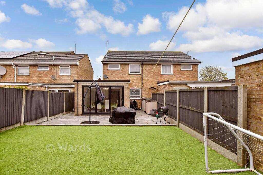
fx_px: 110
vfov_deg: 77.3
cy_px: 88
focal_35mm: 15
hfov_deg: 100.4
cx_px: 132
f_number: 9
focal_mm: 10
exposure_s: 1/320
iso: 1250
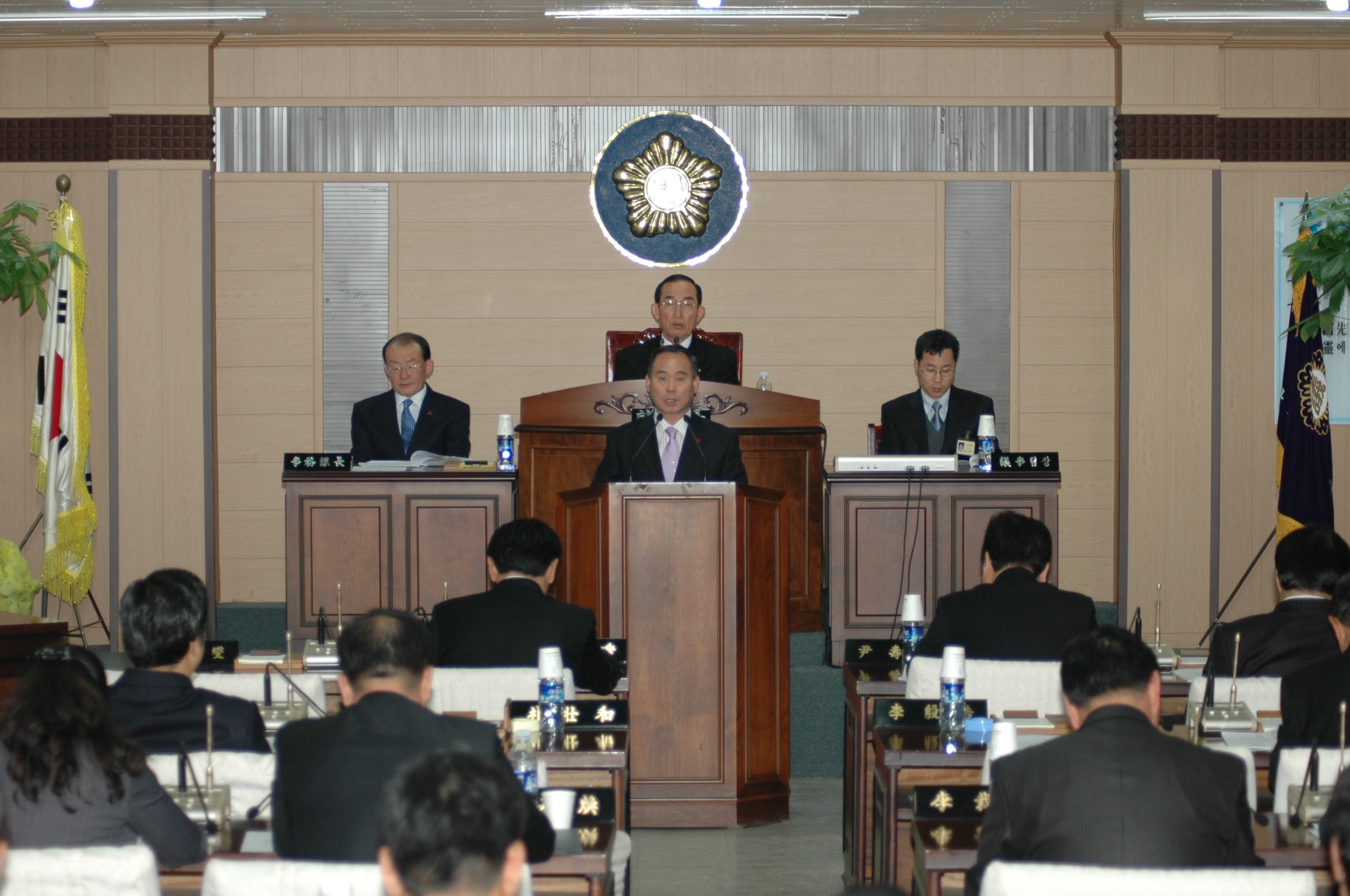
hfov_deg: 19.5
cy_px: 448
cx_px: 675
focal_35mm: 105
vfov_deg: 13.0
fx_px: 3933
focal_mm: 70
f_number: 4.5
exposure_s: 1/60
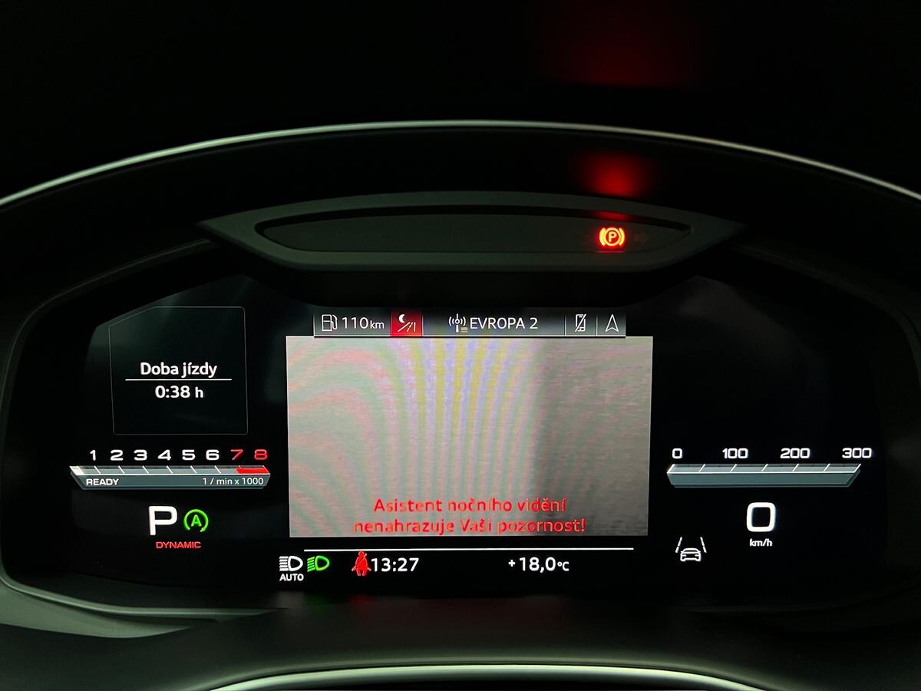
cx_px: 460
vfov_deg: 53.1
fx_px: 692
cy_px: 346
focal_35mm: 26
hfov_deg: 67.3
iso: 500
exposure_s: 1/43
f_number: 1.5
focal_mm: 5.7
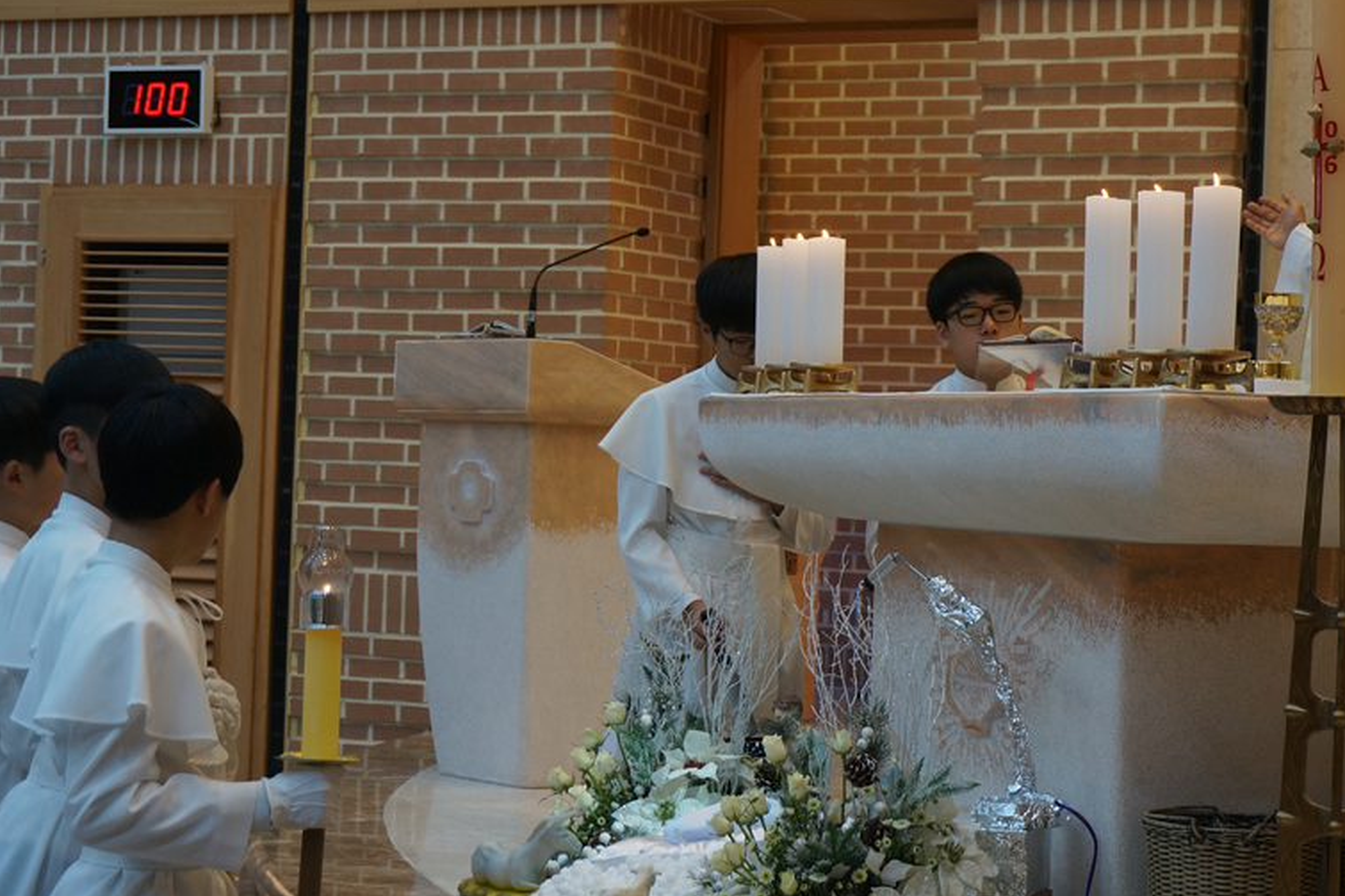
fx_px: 3201
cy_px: 413
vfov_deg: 15.9
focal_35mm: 86
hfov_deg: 23.7
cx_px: 737
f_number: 5.6
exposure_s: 1/80
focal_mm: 41
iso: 500
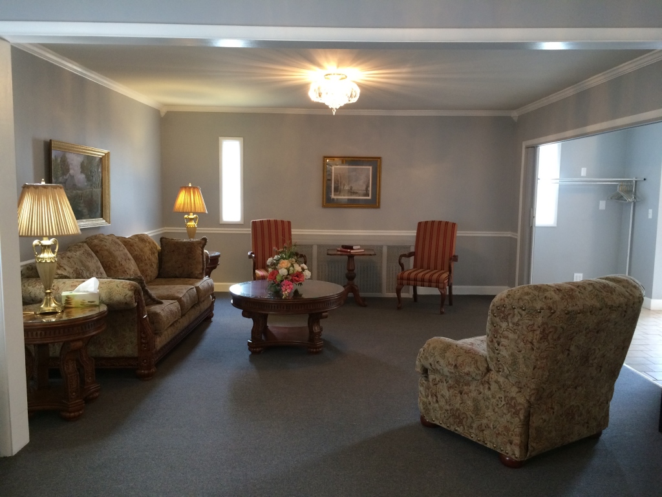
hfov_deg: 61.7
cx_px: 331
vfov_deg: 48.2
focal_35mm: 29
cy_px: 248
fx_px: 555
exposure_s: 1/30
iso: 125
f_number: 2.2
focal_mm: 4.15
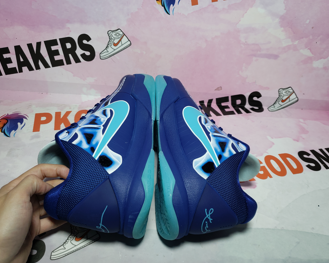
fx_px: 273
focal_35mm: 28
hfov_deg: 62.2
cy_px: 136
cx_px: 168
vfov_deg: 51.5
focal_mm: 4.3
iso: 50
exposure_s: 1/519
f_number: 1.5
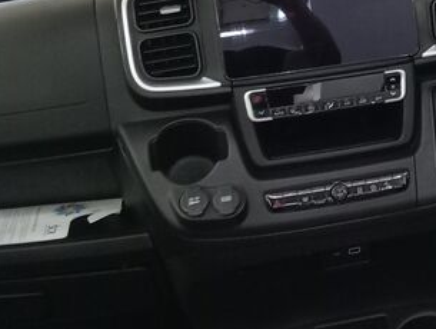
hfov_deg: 18.4
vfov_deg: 14.4
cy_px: -7
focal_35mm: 101
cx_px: 529
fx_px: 1275
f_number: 1.8
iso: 947
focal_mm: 3.98
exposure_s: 1/25
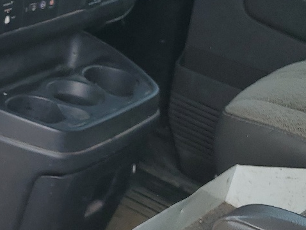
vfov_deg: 17.0
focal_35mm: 87
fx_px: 769
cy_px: 127
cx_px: -188
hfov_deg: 19.0
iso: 50
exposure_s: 1/667
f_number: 1.5
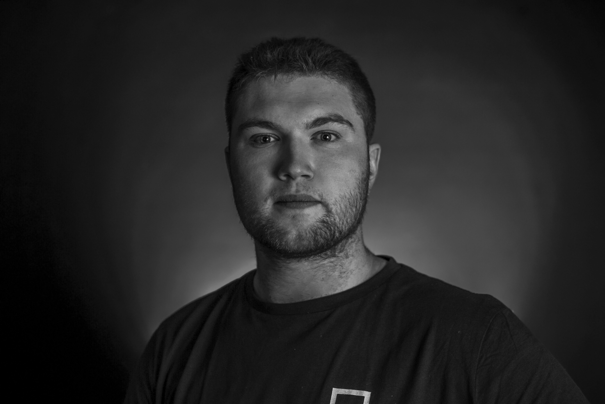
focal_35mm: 55
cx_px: 302
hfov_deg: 36.2
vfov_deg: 24.6
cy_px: 202
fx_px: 925
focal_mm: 55
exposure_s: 1/15
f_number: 4
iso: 200
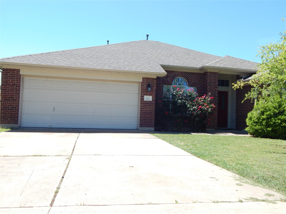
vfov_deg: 45.4
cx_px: 143
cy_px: 107
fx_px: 256
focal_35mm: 31
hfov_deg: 58.4
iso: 125
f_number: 3.2
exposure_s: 1/1500
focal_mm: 5.6
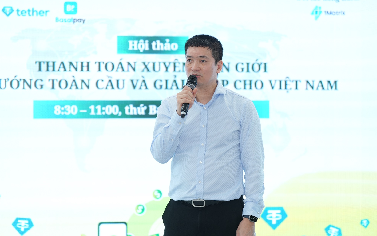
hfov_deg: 19.6
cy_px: 125
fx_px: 1089
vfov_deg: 12.4
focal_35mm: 106
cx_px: 188
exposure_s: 1/200
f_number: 2.8
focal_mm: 103
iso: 400
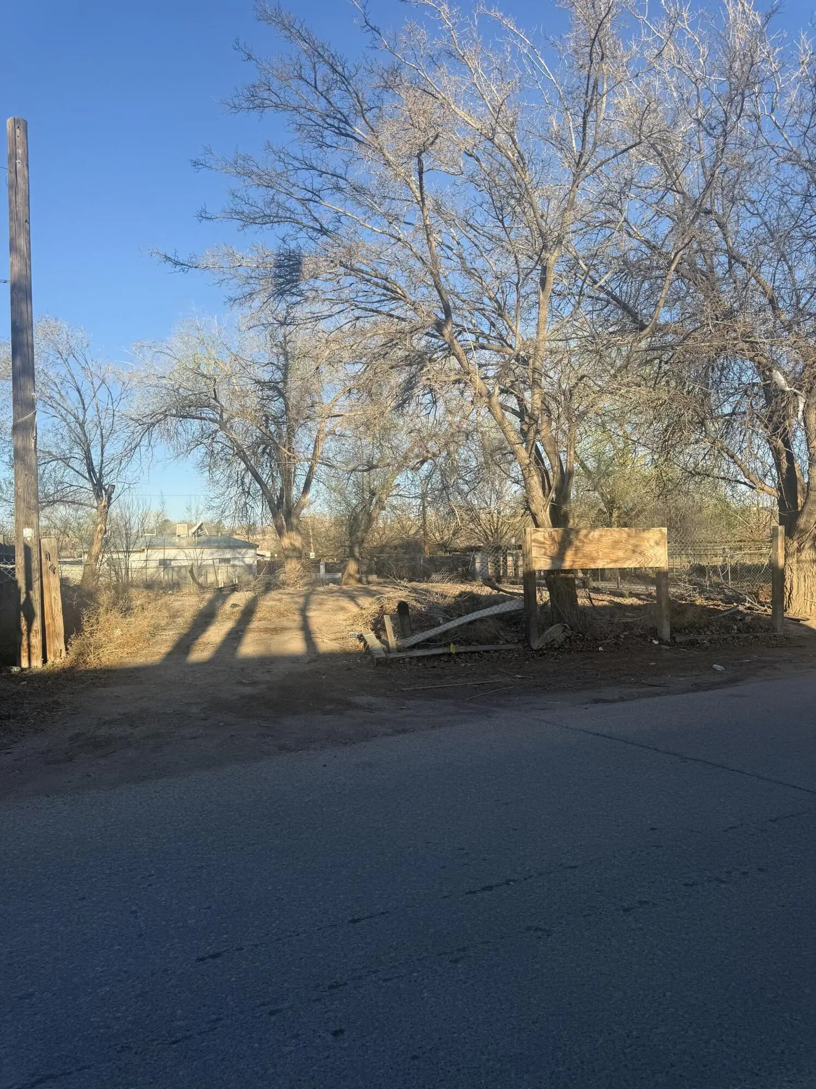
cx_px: 408
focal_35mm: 24
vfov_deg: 71.6
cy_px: 544
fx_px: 754
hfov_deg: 56.8
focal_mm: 6.76
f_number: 1.78
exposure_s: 1/1901
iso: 80
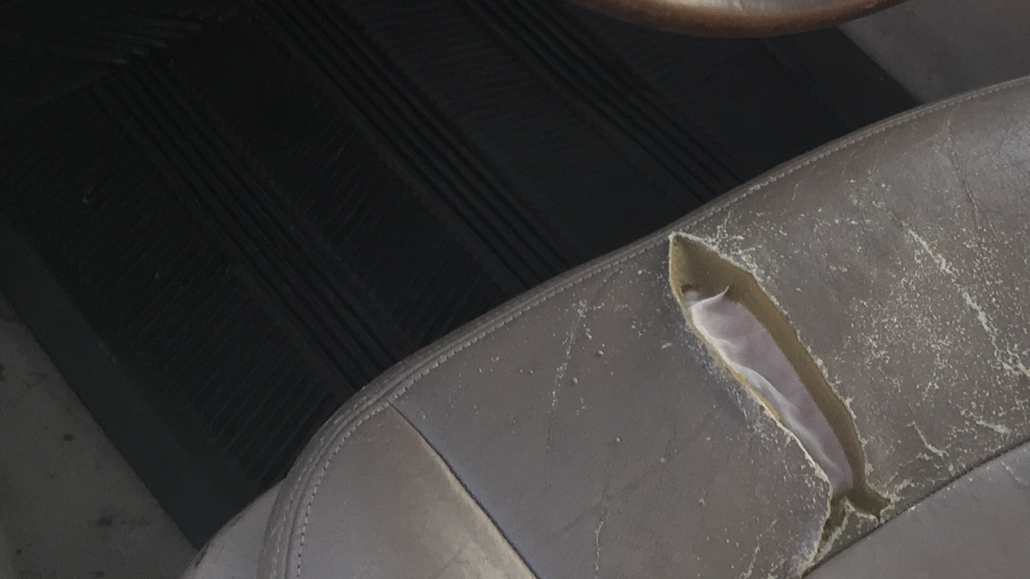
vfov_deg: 14.1
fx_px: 2157
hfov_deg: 25.9
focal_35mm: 79
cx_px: 943
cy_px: -334
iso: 25
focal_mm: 4.15
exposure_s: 1/30
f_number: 2.2
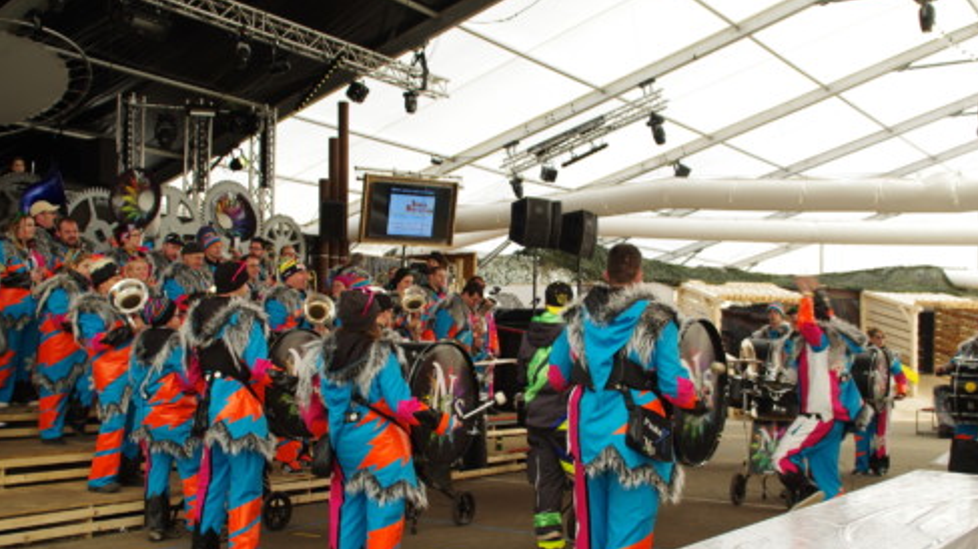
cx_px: 485
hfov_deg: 45.5
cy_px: 310
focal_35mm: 45
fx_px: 1166
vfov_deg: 26.5
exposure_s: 1/50
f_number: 6.3
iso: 200
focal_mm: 28
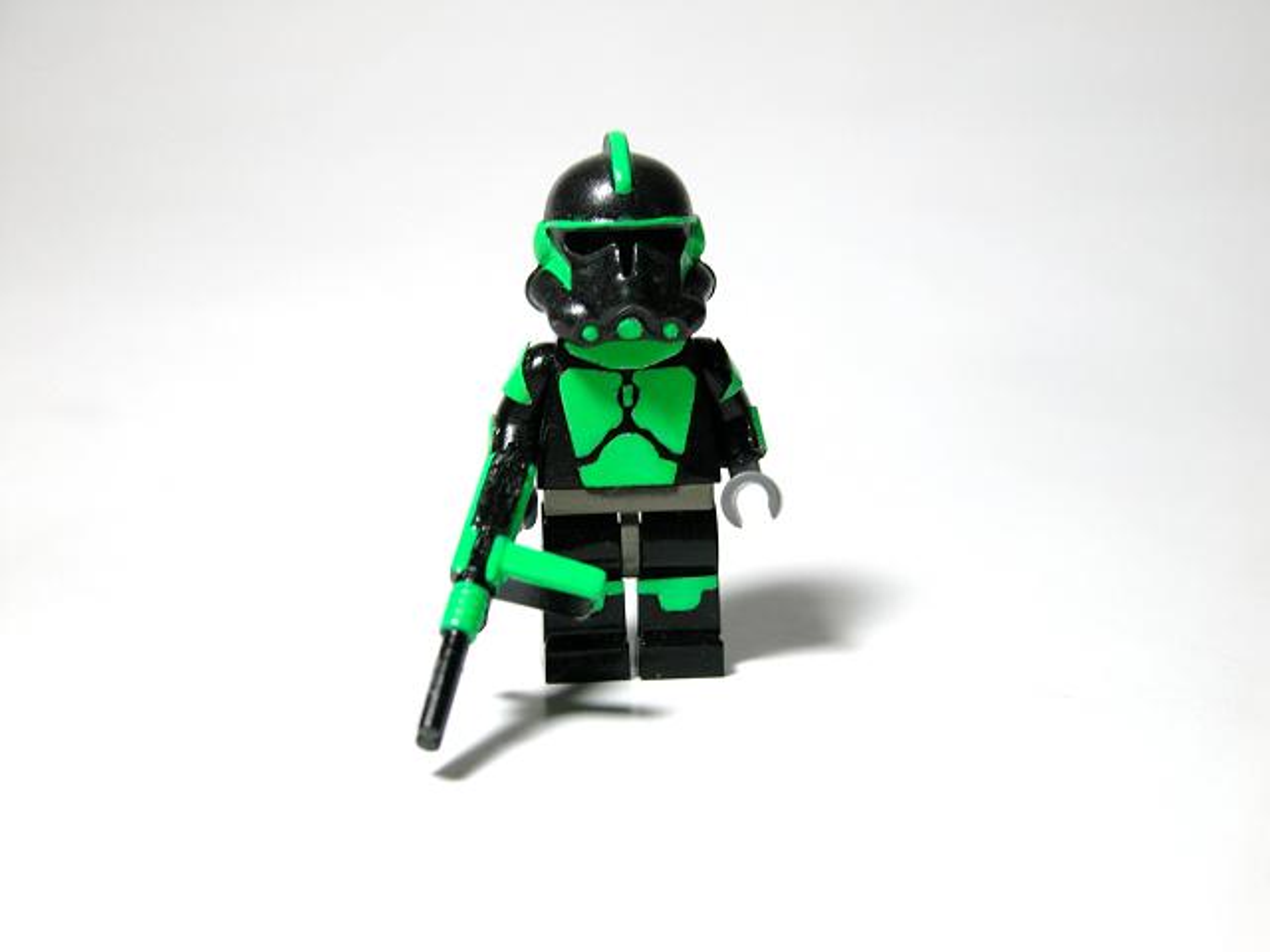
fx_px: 2862
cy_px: 476
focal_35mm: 78
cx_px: 635
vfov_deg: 18.9
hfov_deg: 25.0
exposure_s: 1/54.4
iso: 100
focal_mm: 19.9
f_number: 3.4
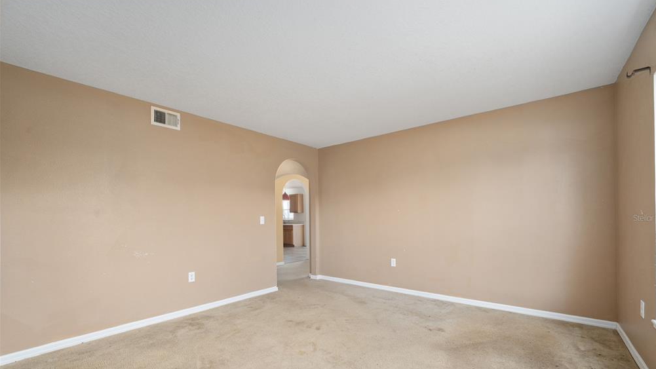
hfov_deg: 103.0
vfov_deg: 69.9
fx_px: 261
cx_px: 335
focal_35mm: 15
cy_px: 218
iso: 400
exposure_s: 1/10
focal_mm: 14
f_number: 7.1
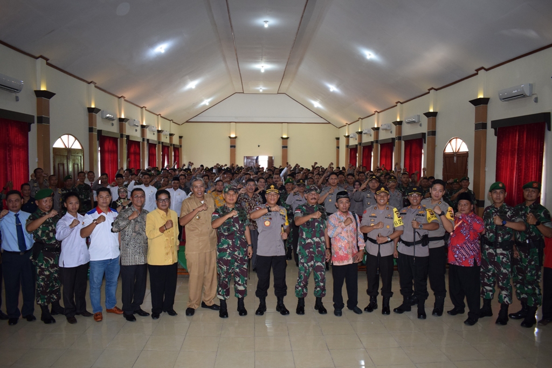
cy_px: 184
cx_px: 276
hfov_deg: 67.4
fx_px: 414
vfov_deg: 47.9
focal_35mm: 27
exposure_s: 1/60
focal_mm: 18
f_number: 3.5
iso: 1100
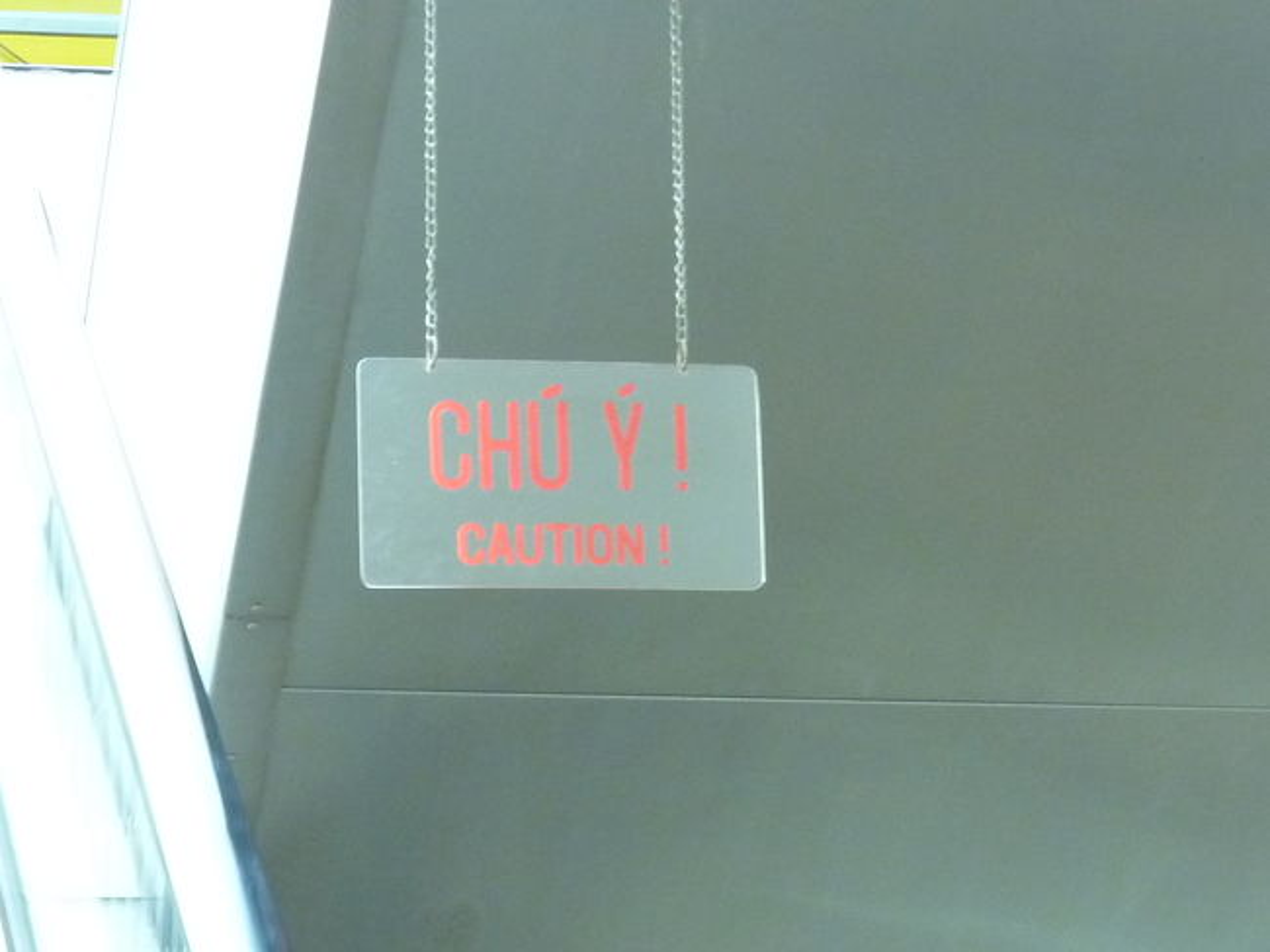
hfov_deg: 11.4
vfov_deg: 8.6
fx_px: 6345
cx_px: 635
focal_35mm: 173
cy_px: 476
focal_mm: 15.8
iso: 400
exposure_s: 1/20
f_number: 4.3
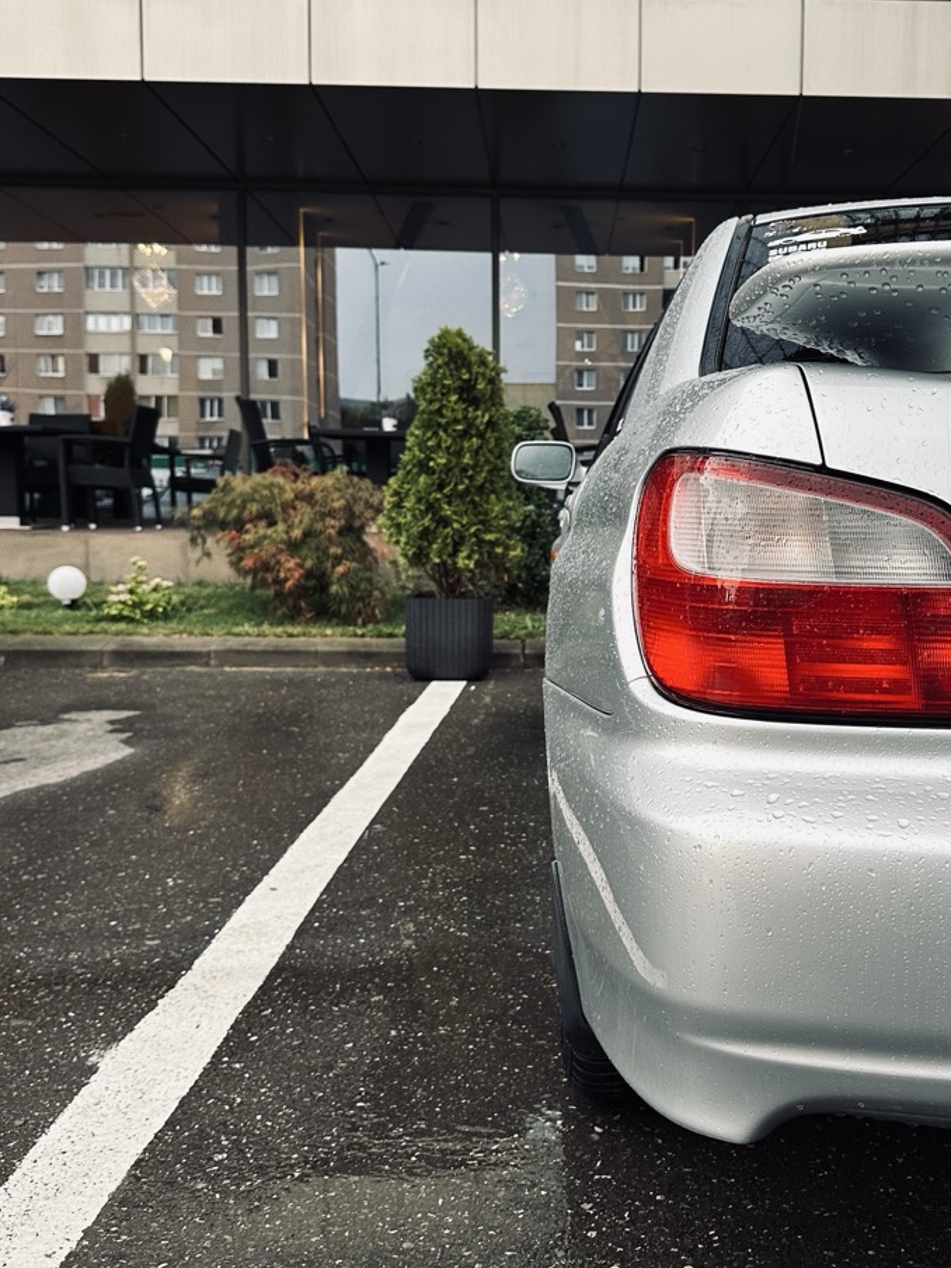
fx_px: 1245
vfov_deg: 53.9
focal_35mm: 34
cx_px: 606
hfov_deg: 41.4
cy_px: 609
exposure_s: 1/121
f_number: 1.78
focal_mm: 6.86
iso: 200
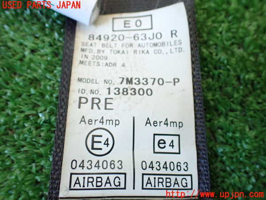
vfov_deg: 46.8
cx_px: 133
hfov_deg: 60.0
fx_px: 231
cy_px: 100
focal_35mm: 30
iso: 800
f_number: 2.3
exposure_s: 1/80
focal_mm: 5.4
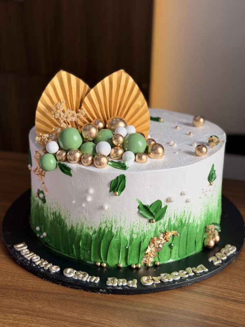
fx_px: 453
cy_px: 164
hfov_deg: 30.3
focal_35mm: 48
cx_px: 122
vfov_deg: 39.7
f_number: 1.78
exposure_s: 1/342
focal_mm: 6.76
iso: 64
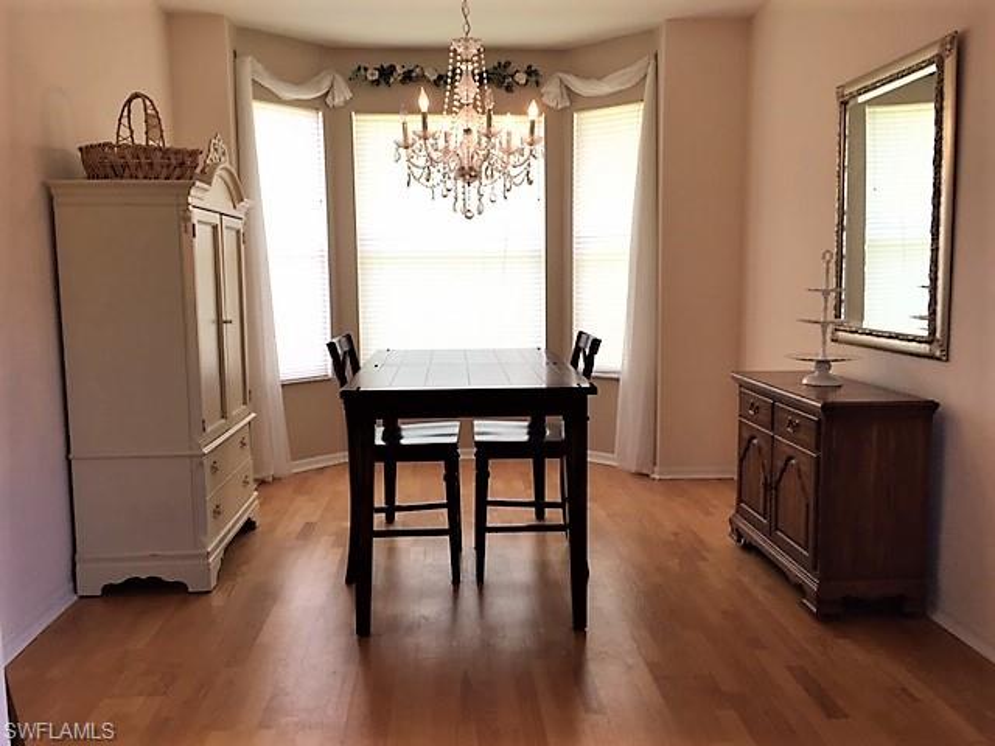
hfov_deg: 61.7
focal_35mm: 29
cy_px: 373
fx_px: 834
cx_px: 498
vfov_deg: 48.2
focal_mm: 4.15
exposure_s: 1/60
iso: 32
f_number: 2.2
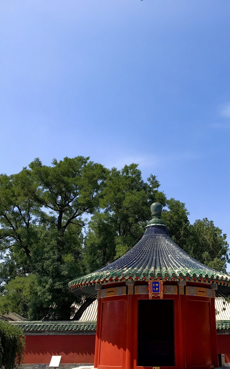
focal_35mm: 40
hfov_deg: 31.7
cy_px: 189
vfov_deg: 49.3
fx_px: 401
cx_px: 155
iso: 50
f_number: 2
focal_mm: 5.75
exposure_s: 1/3333
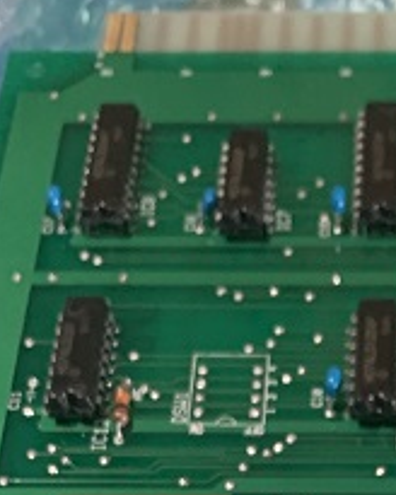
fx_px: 1465
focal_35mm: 100
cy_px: 730
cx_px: 448
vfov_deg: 17.4
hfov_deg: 15.0
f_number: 1.8
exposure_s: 1/60
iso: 320
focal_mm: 4.25
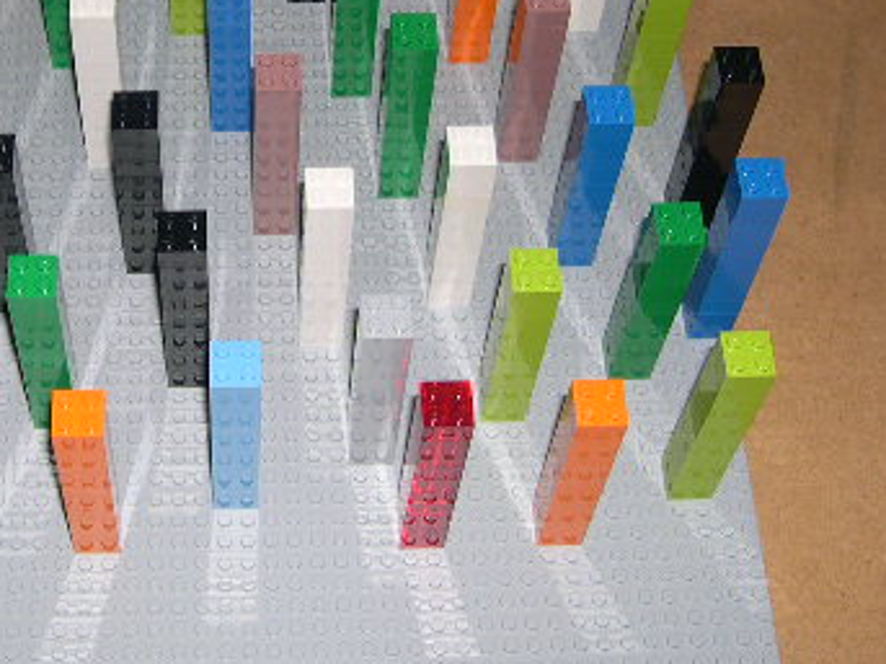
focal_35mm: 71
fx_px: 1817
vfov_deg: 20.4
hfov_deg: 27.1
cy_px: 90
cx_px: 238
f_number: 2.8
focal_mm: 8
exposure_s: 1/60
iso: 100
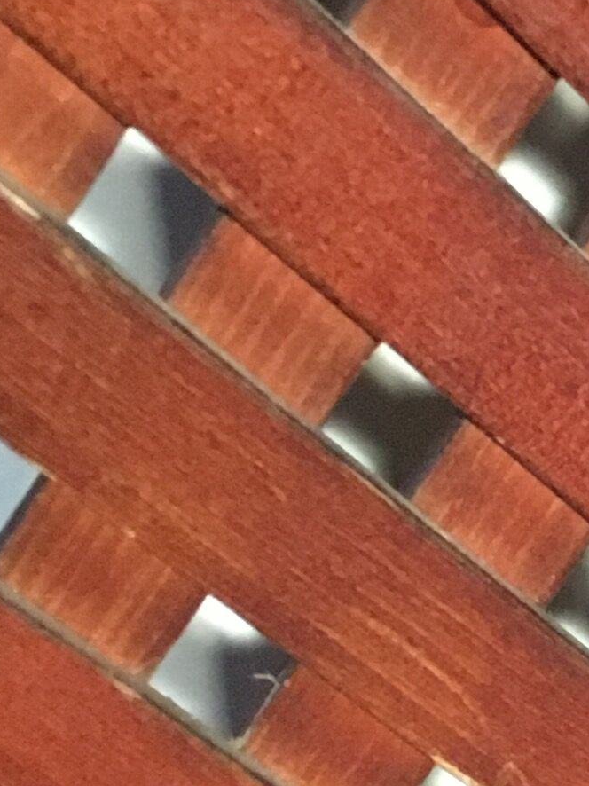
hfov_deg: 10.3
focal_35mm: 132
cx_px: 1207
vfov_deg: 14.9
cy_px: 617
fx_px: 2996
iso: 320
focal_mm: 4.15
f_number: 2.2
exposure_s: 1/17
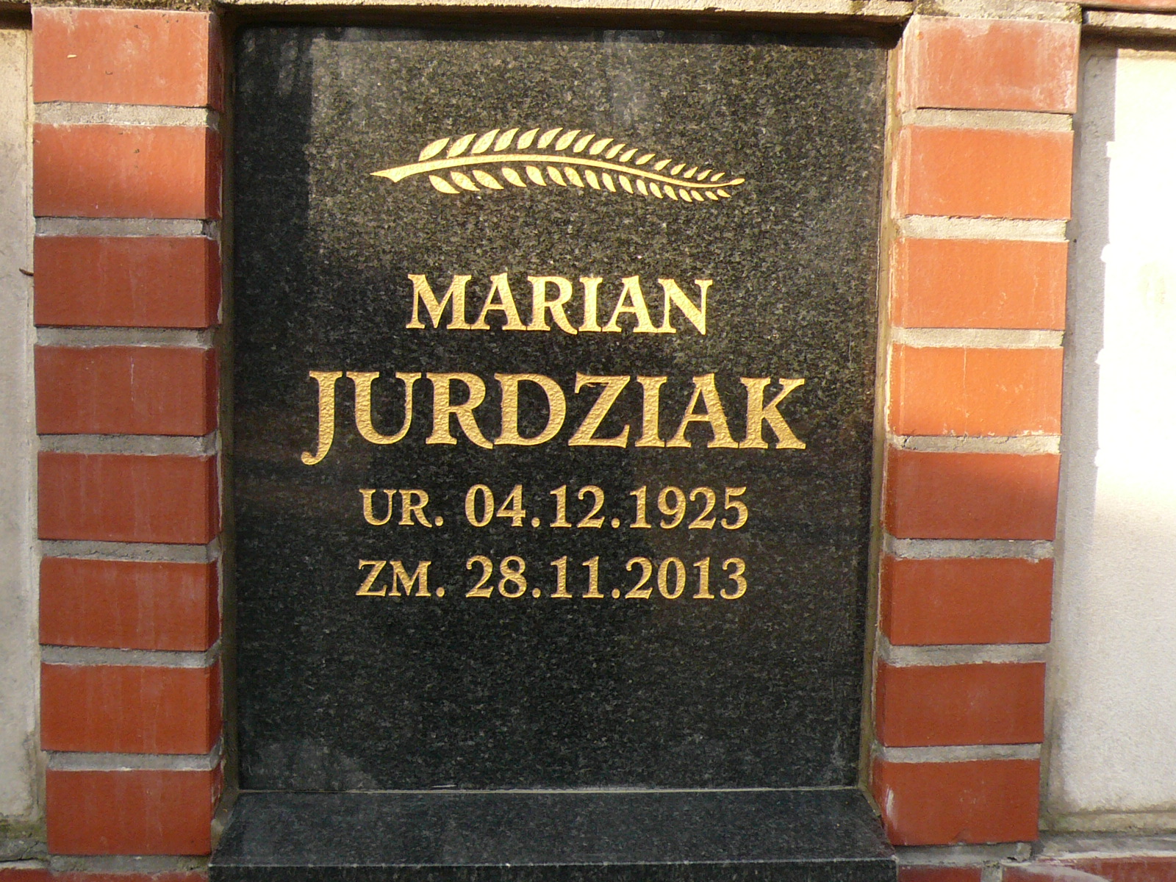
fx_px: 1495
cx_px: 588
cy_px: 441
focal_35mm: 44
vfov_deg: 32.9
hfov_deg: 42.9
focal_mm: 4.7
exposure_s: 1/125
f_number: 2.8
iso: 100
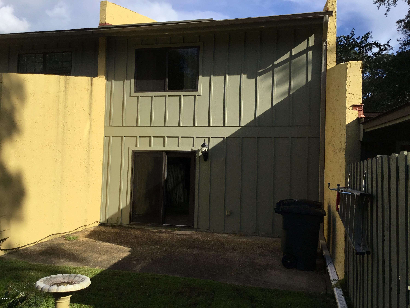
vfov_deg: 45.4
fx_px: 367
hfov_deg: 58.4
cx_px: 205
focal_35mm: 31
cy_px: 154
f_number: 2.4
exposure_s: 1/1567
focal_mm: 3.3
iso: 25
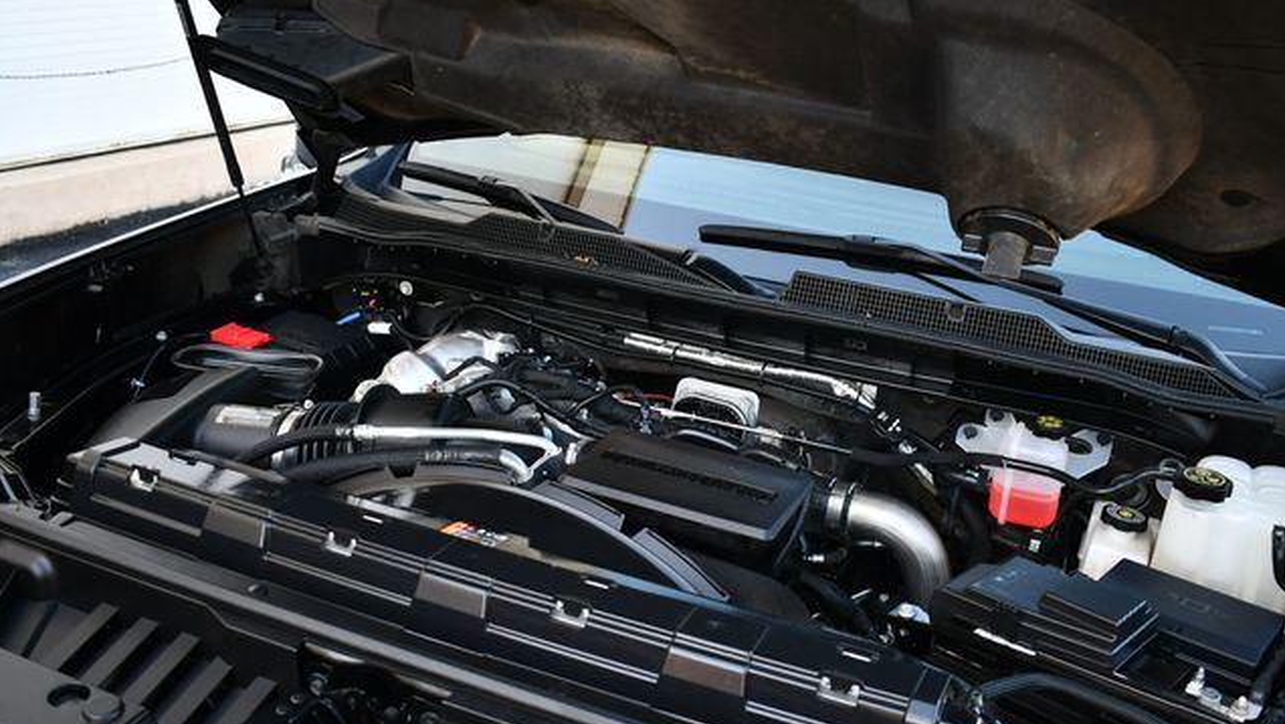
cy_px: 368
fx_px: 1295
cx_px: 642
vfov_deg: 31.2
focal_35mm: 38
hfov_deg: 52.8
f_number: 3.5
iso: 400
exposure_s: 1/250
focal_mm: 18
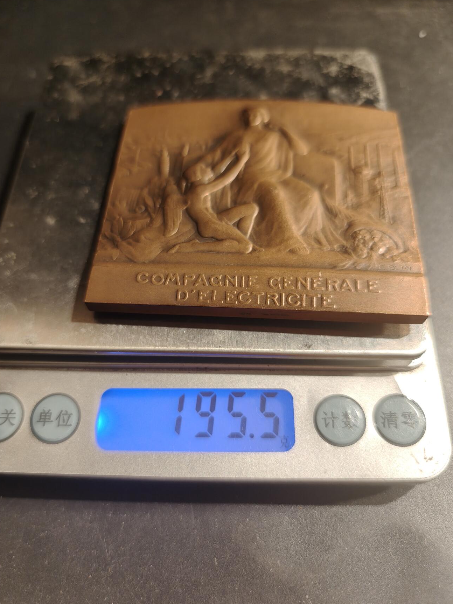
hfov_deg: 56.8
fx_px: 419
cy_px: 311
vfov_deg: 71.6
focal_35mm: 24
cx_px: 220
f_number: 1.6
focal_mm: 6.06
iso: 250
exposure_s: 1/189
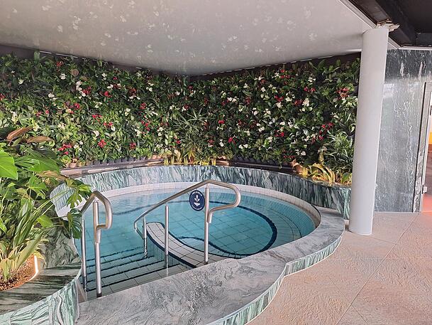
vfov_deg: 58.9
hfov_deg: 73.9
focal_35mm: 23
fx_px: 287
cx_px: 216
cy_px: 162
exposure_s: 1/33
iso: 320
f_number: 1.8
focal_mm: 5.54
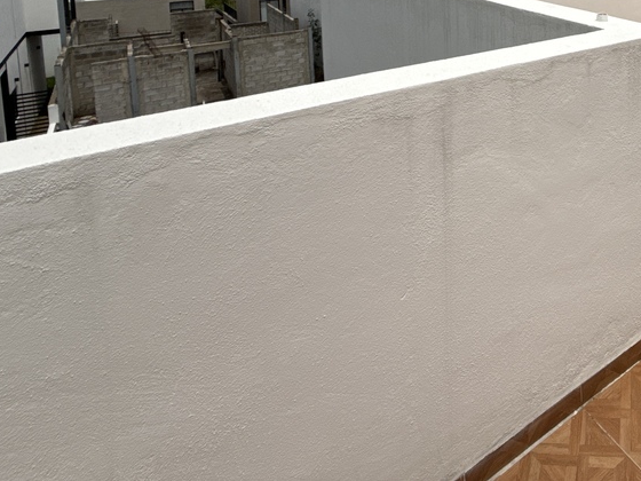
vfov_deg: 39.4
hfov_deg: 51.5
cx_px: 599
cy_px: -33
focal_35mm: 30
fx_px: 556
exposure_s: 1/6173
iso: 50
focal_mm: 2.22
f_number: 2.2
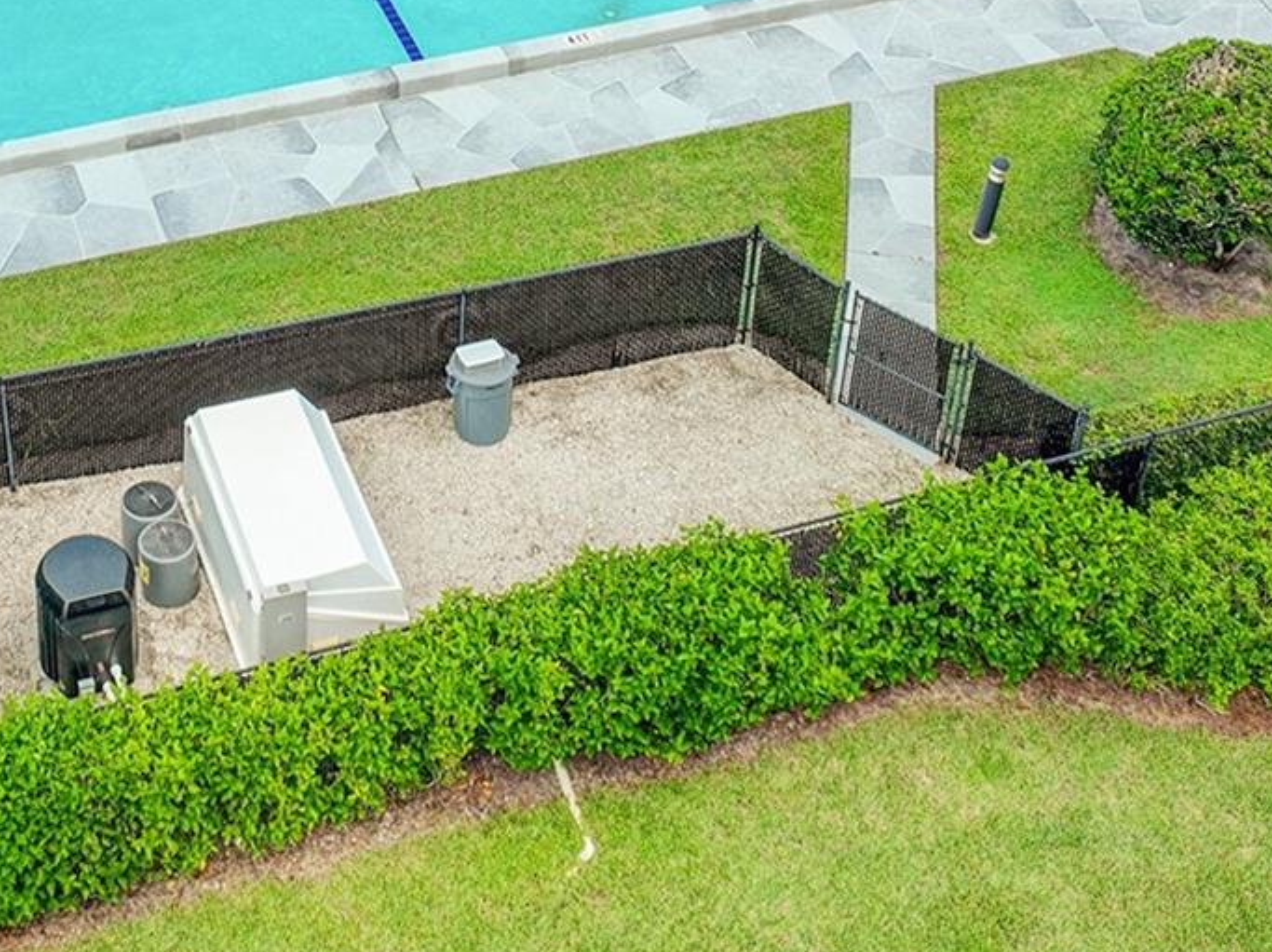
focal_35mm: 72
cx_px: 313
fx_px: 2643
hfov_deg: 26.7
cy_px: -135
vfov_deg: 19.4
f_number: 2.8
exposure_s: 1/640
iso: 120
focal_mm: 12.3
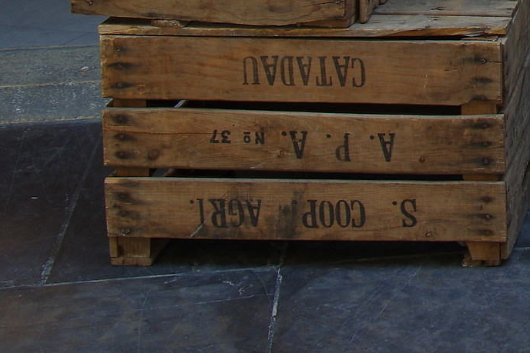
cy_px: -208
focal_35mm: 115
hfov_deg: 16.4
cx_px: 761
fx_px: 1693
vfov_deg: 11.3
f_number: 4.5
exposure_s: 1/50
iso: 100
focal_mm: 22
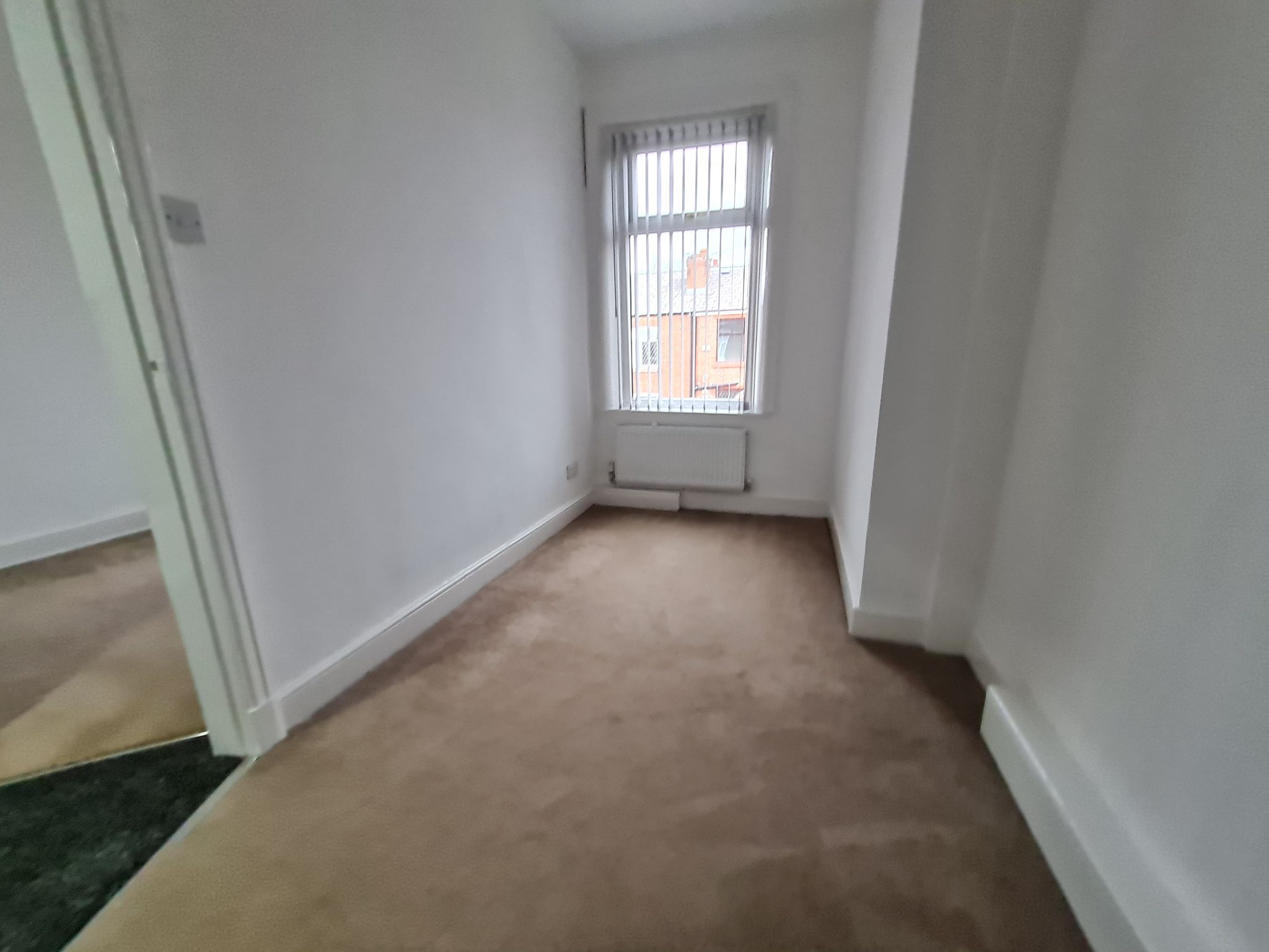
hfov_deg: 106.2
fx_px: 477
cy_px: 476
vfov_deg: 89.9
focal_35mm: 13
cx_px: 634
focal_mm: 1.74
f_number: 2.2
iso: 320
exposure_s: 1/50
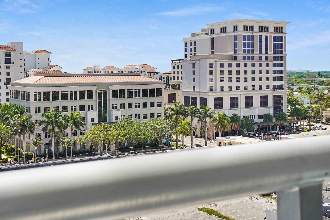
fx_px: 467
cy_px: 80
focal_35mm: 51
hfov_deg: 38.9
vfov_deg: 26.4
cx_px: 152
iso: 100
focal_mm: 35
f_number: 8
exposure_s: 1/200
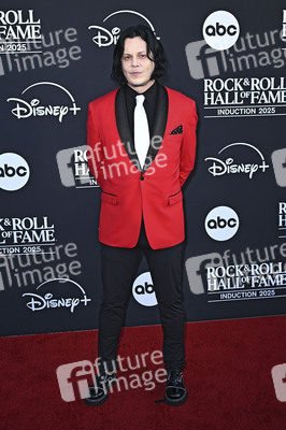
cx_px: 143
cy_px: 215
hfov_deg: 35.9
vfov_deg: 51.9
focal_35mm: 37
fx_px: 442
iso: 640
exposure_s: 1/320
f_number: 6.3
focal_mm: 37
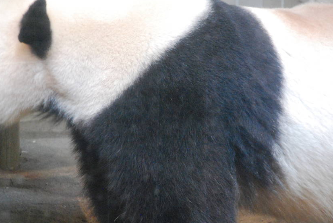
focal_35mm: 392
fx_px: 3629
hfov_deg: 5.3
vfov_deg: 3.5
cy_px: 110
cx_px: 191
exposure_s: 1/30
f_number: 5
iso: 1600
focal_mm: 135
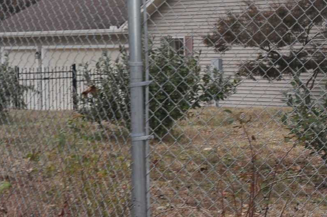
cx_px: 601
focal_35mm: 139
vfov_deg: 9.8
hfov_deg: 13.2
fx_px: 1261
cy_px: 38
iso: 200
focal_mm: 24
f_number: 5.6
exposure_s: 1/200
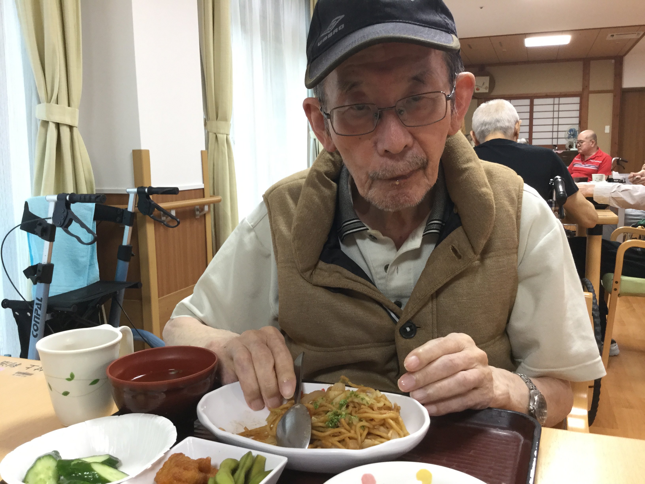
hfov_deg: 58.4
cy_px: 242
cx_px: 322
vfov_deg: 45.4
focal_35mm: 31
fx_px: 578
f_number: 2.4
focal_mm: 3.3
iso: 80
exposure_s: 1/30
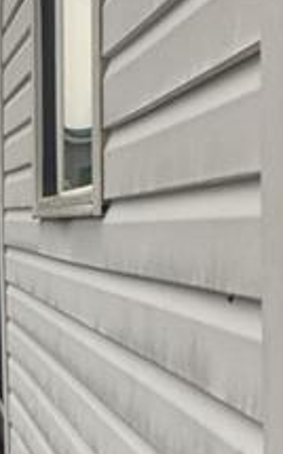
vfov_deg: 18.9
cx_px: -300
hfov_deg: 10.8
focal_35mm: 110
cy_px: 327
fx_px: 1360
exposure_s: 1/147
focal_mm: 4.15
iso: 25
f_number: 2.2
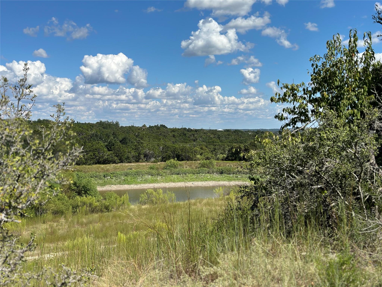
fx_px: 530
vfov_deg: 30.3
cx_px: 191
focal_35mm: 48
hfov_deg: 39.7
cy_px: 144
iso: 100
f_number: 1.78
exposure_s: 1/7634
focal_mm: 6.86
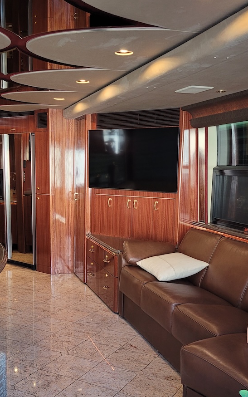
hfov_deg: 30.4
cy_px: 247
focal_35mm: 42
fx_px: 454
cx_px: 92
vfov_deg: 46.8
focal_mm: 5.4
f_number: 1.8
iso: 160
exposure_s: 1/40
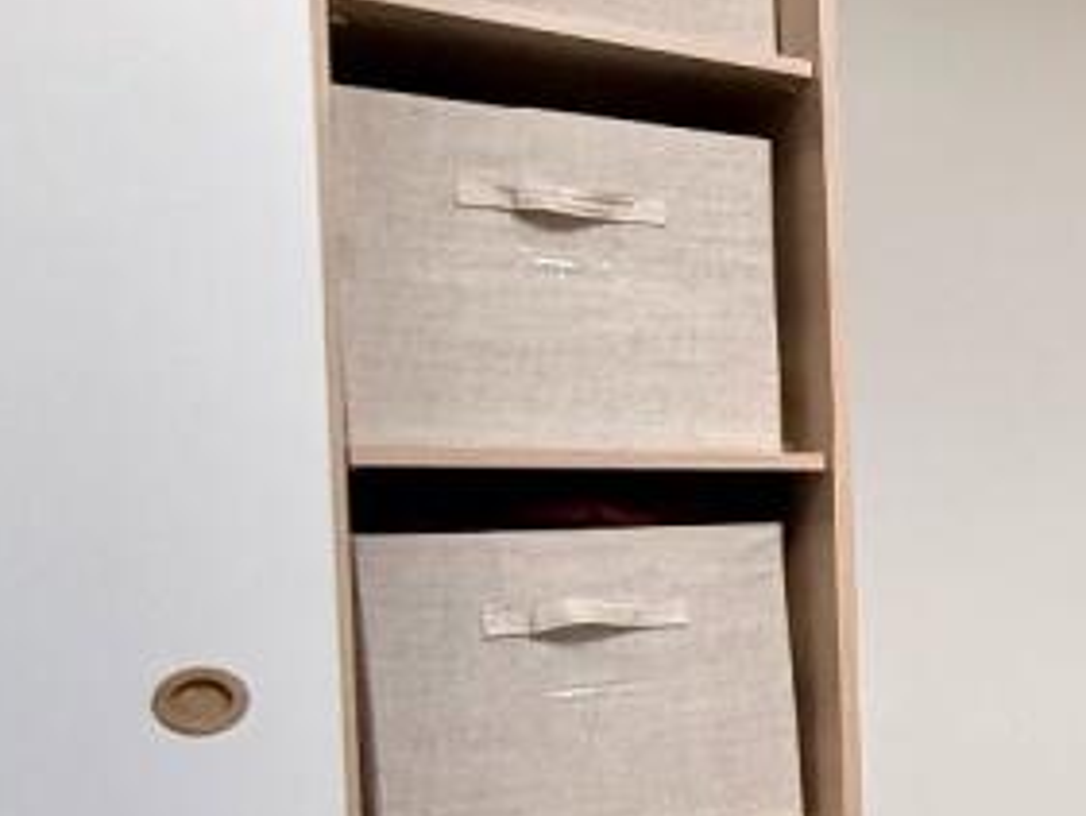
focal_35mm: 51
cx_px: 1809
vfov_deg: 28.3
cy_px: 588
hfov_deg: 24.2
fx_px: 1601
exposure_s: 1/99
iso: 200
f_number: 2.2
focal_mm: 2.22
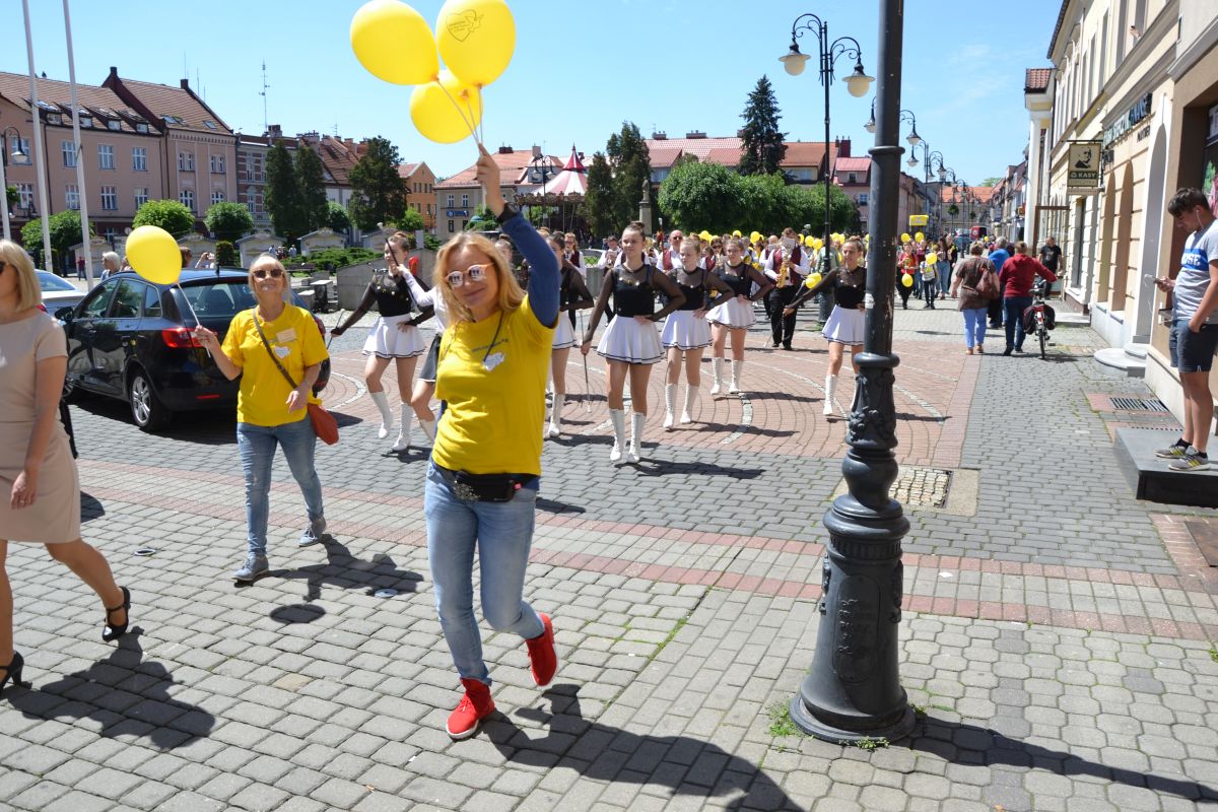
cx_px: 609
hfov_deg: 67.4
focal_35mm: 27
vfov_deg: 47.9
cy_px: 406
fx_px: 913
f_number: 7.1
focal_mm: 18
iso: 100
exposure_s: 1/200
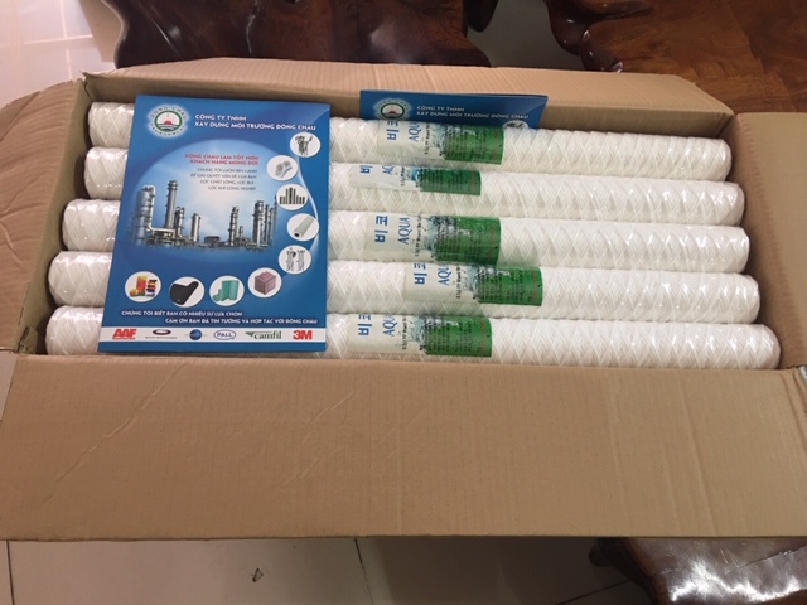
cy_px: 302
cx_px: 404
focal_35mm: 29
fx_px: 676
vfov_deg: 48.2
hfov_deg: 61.7
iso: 80
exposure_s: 1/17
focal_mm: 4.15
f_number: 2.2
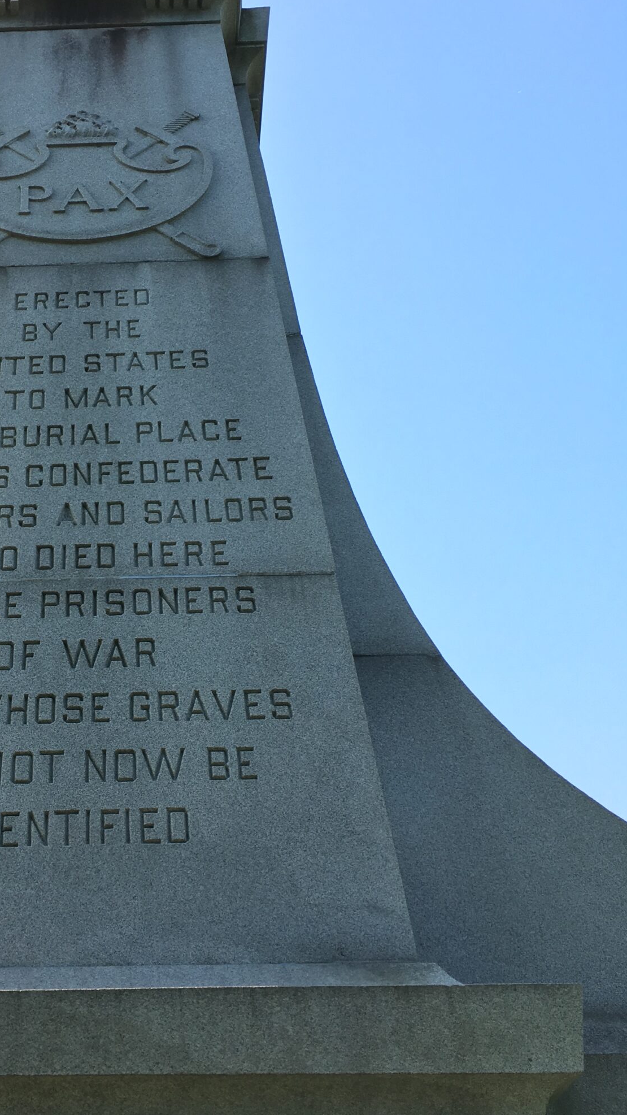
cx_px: 97
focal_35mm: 41
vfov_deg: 49.3
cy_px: 482
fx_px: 1212
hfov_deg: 28.2
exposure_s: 1/323
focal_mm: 4.15
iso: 25
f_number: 2.2
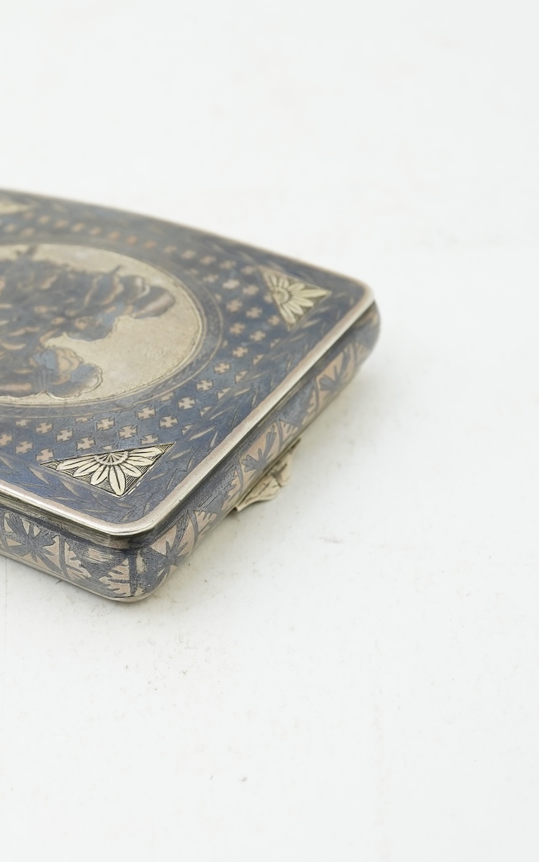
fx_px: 1621
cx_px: 57
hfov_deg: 18.6
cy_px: 430
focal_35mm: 69
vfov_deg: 29.8
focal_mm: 30
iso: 640
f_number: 13
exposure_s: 1/50
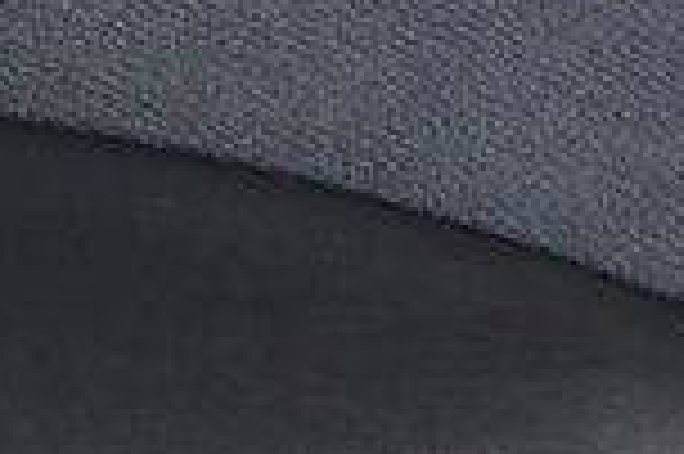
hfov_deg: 4.0
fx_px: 9585
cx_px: -1166
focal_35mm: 505
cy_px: -70
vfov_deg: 2.7
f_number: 6.3
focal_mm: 50
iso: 2500
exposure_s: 1/160
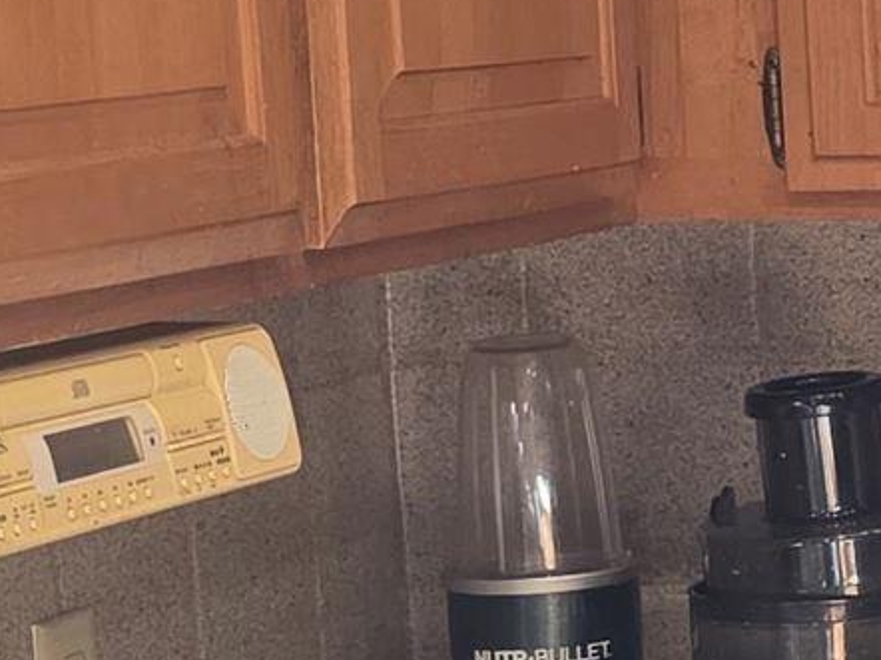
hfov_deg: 11.1
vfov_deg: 9.3
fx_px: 4070
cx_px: 1810
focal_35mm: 160
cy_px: 385
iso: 200
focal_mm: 6.3
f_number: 1.7
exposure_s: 1/120
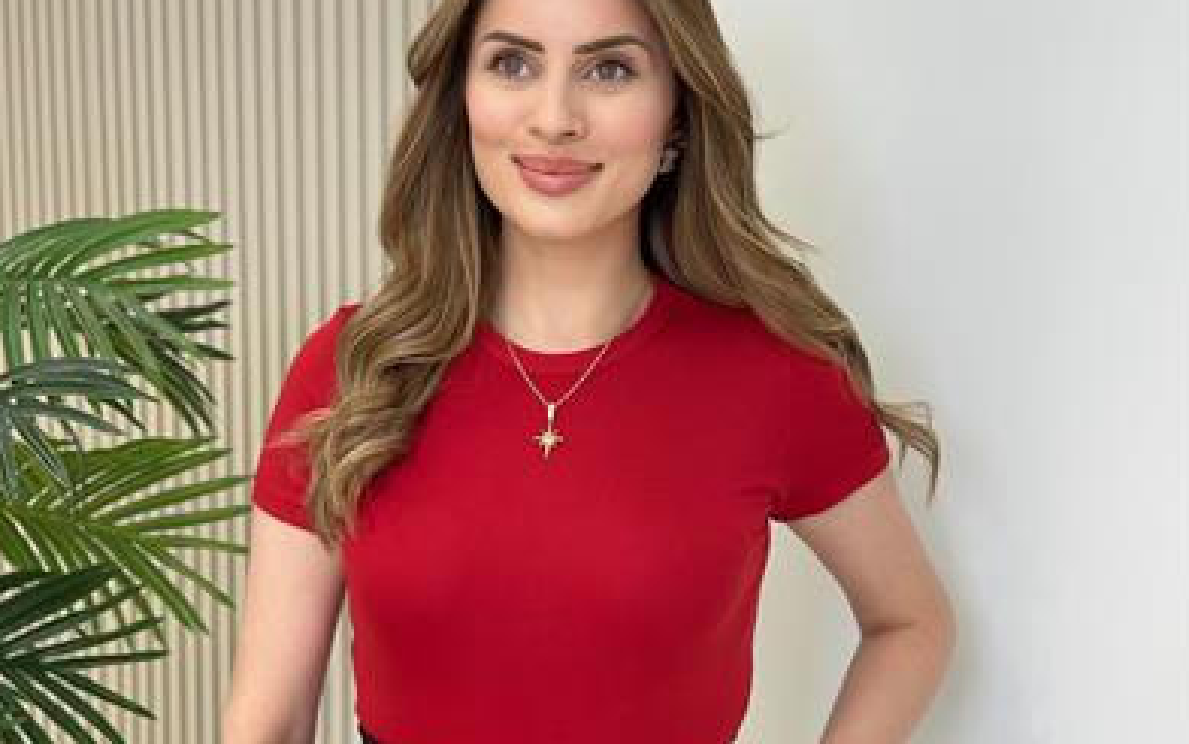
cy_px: 558
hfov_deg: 29.8
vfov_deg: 18.8
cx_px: 596
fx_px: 2237
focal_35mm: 69
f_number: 1.78
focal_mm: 6.86
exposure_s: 1/131
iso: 80
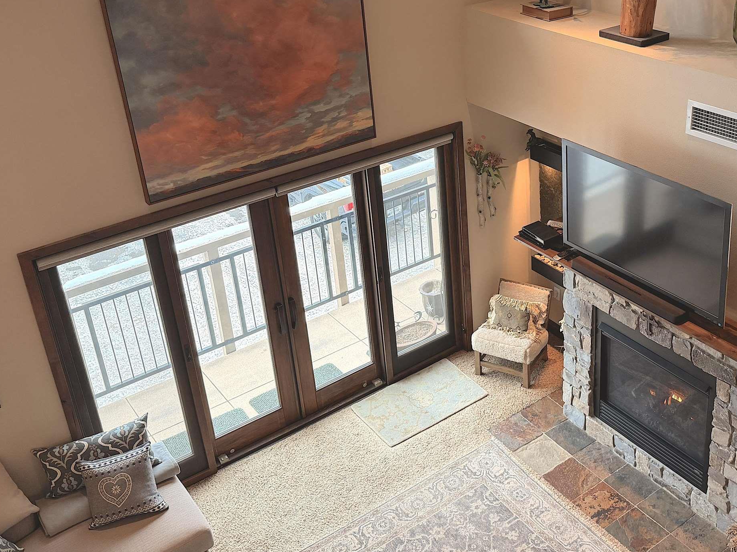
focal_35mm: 40
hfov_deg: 46.0
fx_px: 852
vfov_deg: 35.6
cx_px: 499
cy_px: 189
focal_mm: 6.76
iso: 200
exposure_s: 1/122
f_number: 1.78
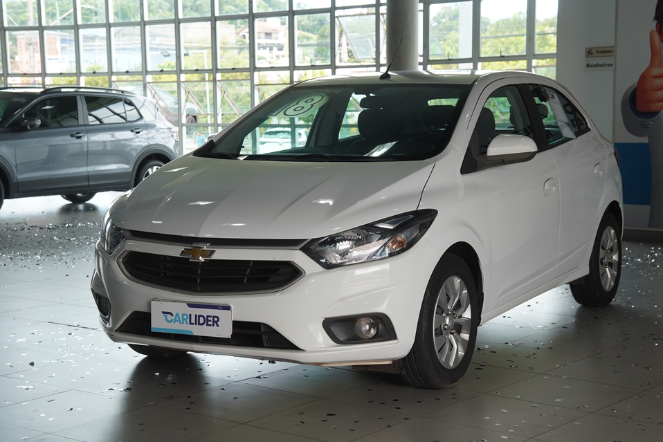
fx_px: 1152
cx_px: 352
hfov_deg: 32.1
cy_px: 224
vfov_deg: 21.7
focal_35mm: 63
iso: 100
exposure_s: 1/60
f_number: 4
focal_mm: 39
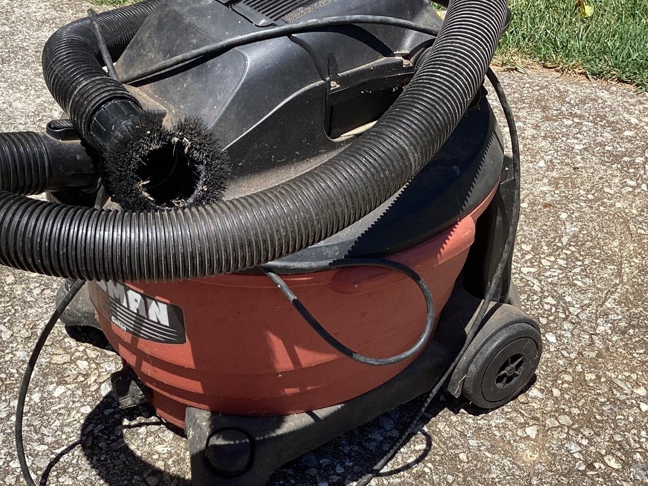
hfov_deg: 38.8
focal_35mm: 49
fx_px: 917
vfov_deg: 29.5
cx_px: 271
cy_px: 313
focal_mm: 3.3
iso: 25
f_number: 2.4
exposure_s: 1/1131
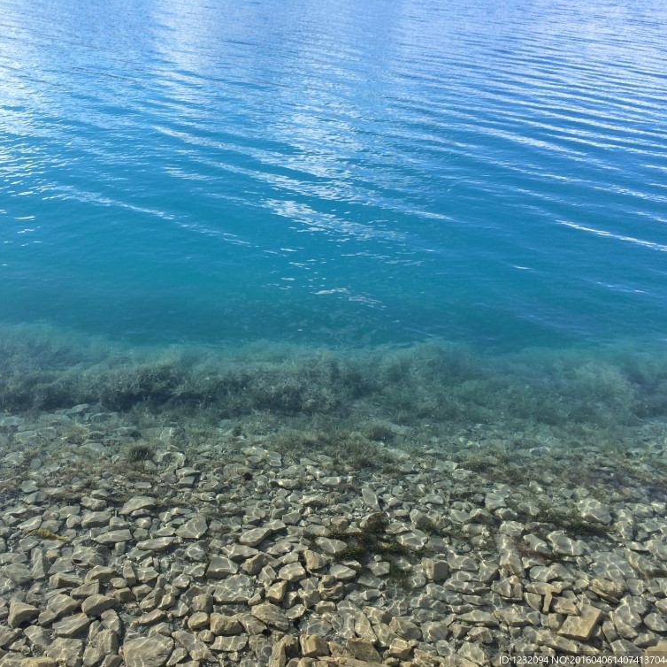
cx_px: 242
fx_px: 785
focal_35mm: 36
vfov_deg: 46.0
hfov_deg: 45.6
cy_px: 338
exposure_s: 1/651
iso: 32
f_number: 2.2
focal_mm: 4.12
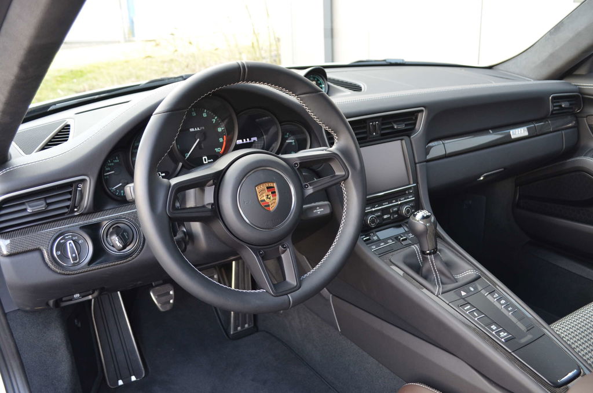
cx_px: 296
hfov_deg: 57.3
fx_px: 542
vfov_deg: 39.8
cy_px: 196
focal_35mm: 33
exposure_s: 1/60
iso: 400
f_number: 4
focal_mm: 22
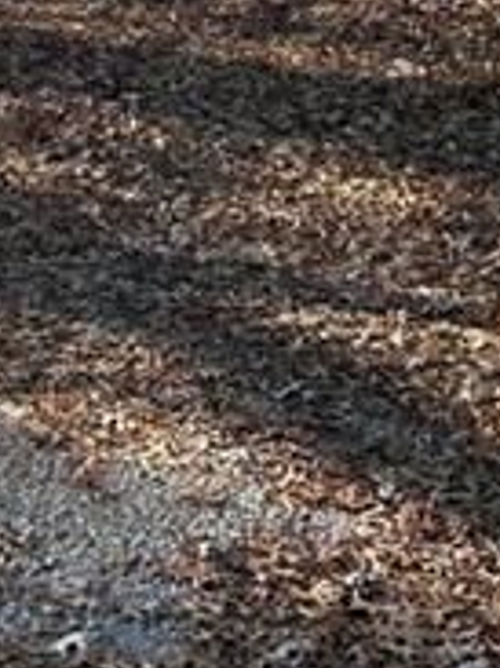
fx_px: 2102
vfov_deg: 16.2
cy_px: -387
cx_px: 146
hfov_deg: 13.5
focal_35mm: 109
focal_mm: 5.96
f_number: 1.6
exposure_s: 1/861
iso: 50
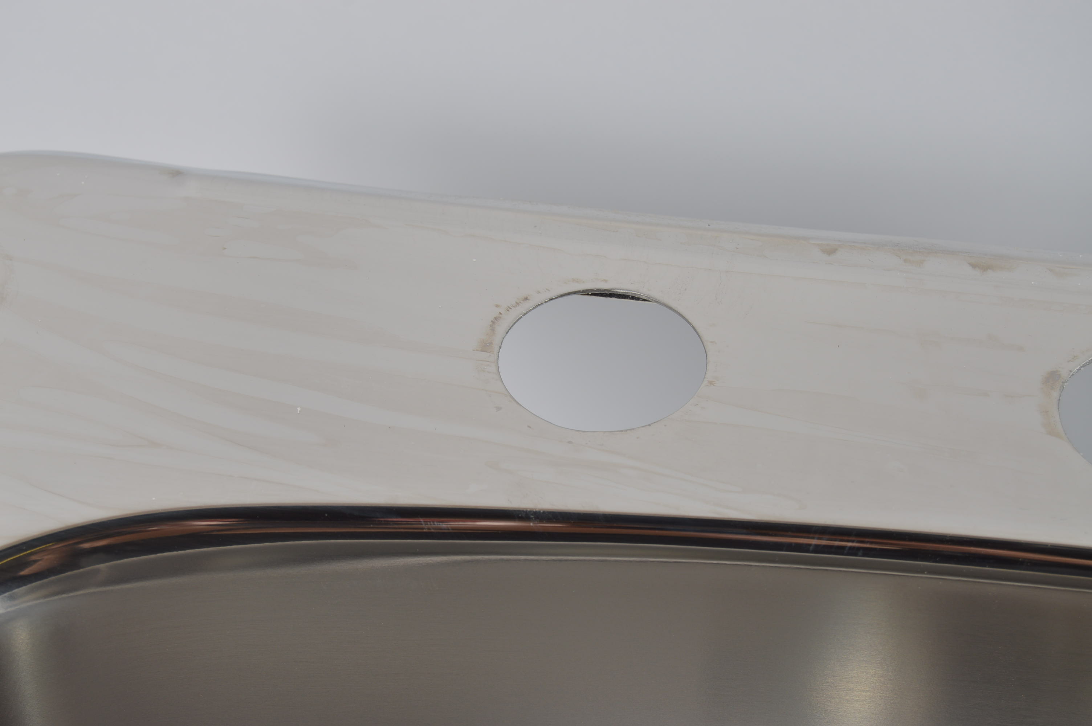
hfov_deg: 24.6
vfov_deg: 16.5
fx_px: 2500
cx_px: 546
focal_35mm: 82
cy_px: 363
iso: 100
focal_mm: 55
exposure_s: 1/80
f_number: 8
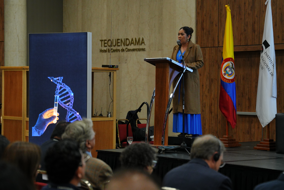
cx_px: 142
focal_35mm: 105
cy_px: 95
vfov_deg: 13.0
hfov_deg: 19.5
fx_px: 828
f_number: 2.8
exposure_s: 1/80
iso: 640
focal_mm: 70
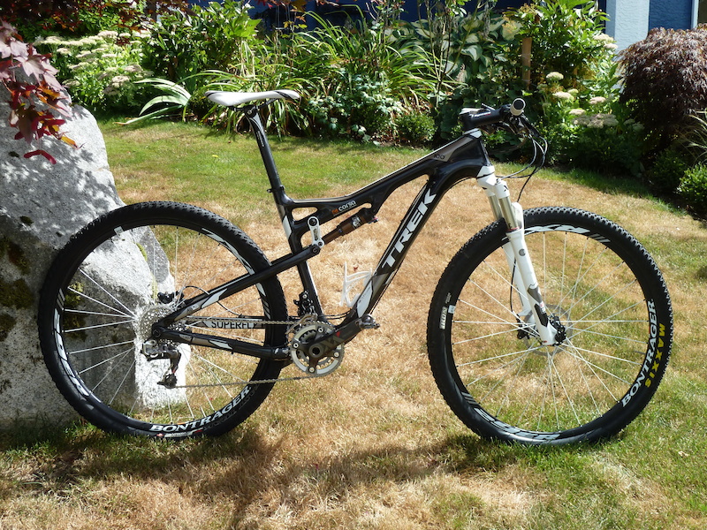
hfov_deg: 36.8
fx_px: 1062
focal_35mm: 52
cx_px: 354
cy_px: 265
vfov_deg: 28.0
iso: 80
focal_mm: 8.5
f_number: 3.8
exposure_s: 1/250
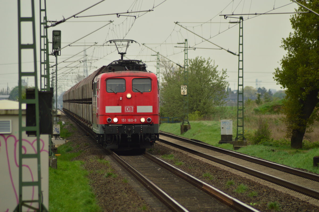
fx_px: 3053
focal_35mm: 345
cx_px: 160
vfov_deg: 4.0
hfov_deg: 6.0
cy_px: 106
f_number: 5.6
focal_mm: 230
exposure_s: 1/800
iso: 400
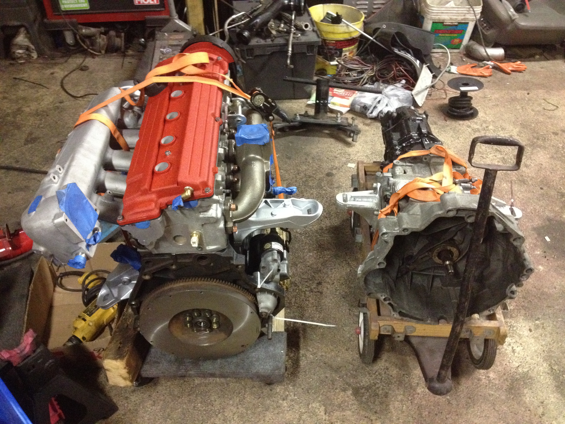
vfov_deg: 40.7
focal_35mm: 35
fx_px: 571
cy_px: 212
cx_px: 282
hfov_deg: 52.6
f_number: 2.4
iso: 640
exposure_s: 1/15
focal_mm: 4.28
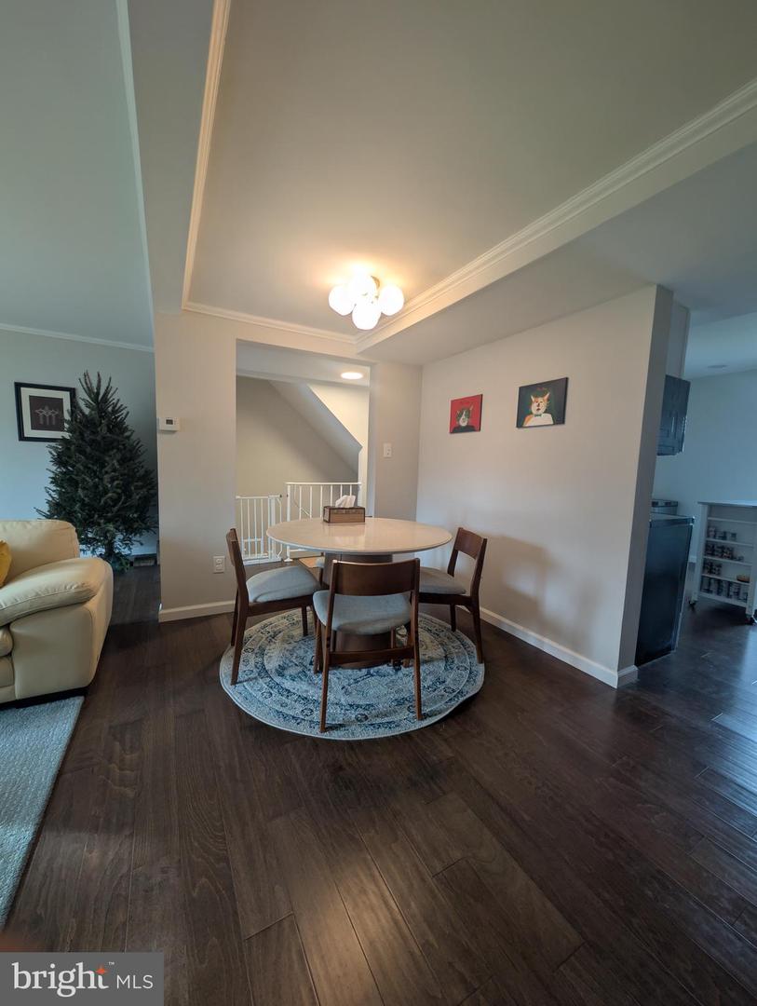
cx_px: 378
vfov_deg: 110.5
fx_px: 349
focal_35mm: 12
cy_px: 503
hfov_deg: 94.6
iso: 53
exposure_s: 1/40
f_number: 1.7
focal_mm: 2.02
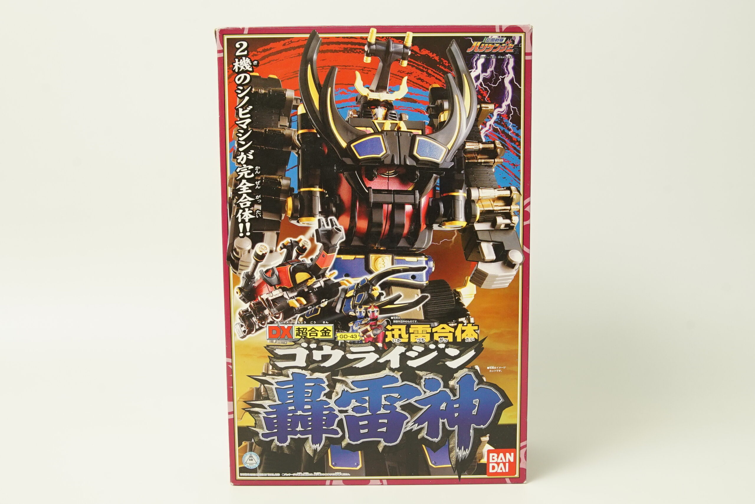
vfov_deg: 31.9
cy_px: 252
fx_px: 881
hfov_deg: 46.4
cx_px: 378
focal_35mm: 42
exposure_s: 1/20
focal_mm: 28
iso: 1250
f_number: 10
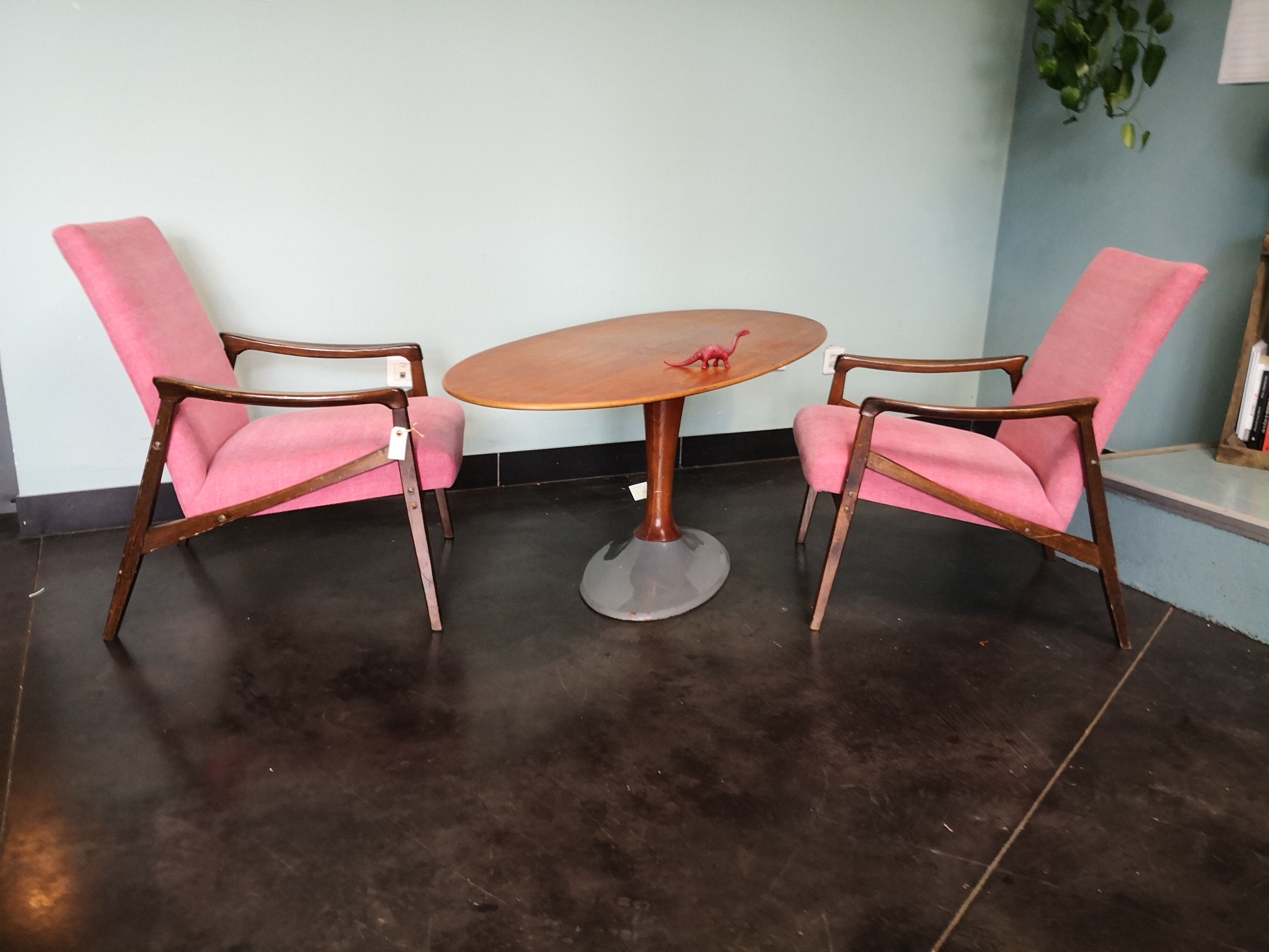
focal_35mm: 27
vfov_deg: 51.4
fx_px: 990
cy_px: 476
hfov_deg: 65.3
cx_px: 634
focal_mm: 3.95
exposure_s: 1/33.3
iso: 250
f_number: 1.6
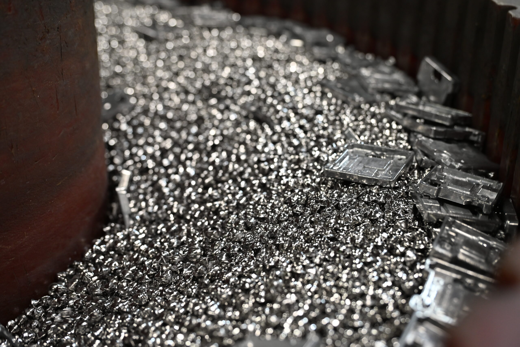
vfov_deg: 28.1
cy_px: 174
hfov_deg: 41.1
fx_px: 693
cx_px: 260
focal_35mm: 48
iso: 1600
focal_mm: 48
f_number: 4
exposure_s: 1/125
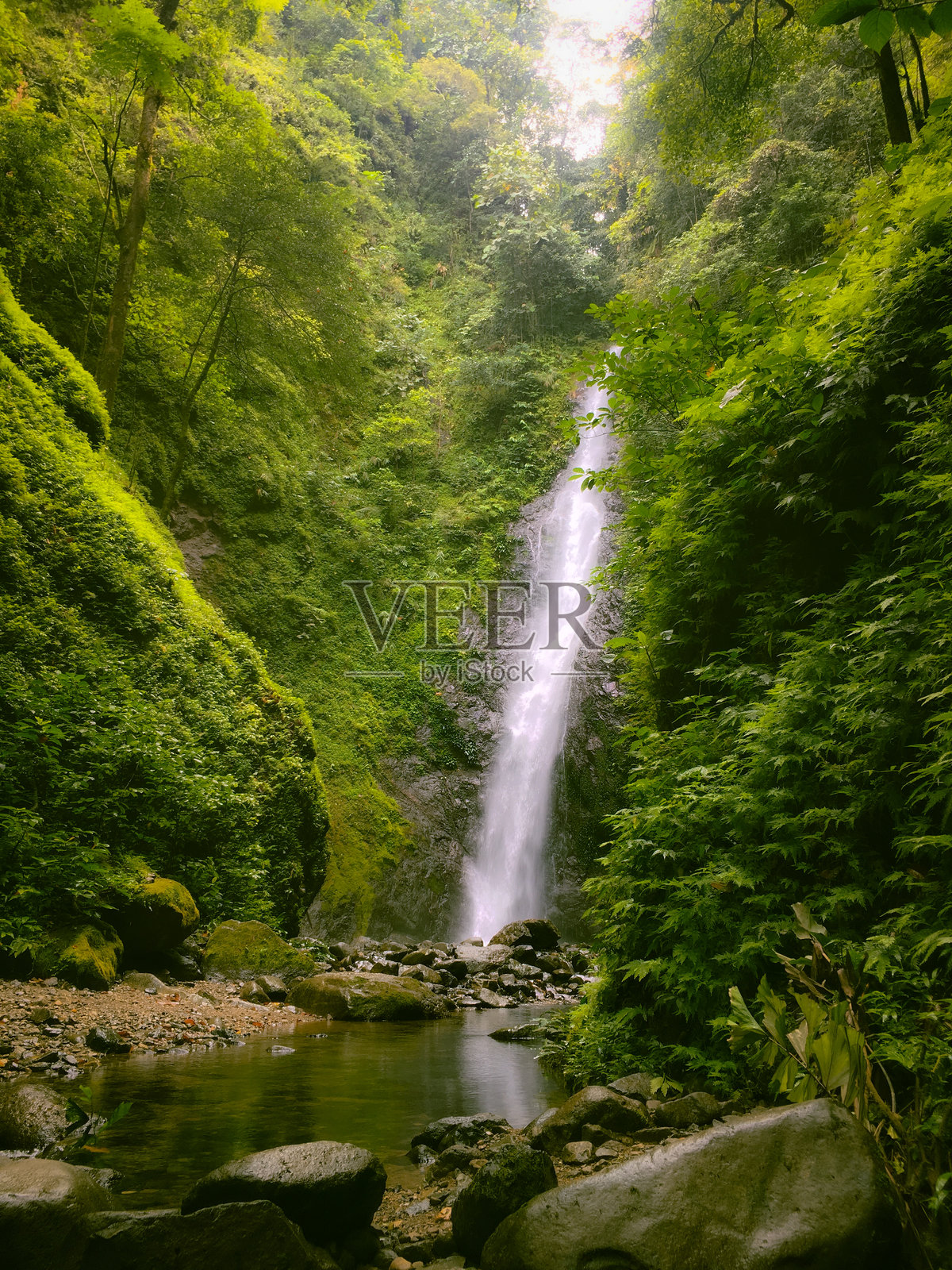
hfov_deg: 48.2
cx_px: 476
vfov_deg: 61.7
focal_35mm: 29
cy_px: 635
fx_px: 1063
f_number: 2.2
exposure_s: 1/35
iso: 25
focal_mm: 4.15
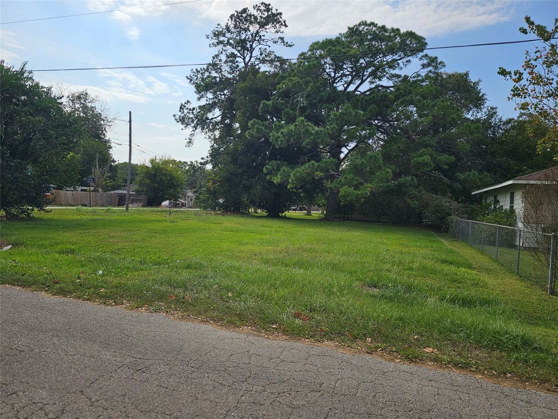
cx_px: 279
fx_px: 371
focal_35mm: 23
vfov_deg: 58.9
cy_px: 210
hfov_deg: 73.9
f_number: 1.7
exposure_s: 1/1258
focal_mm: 6.3
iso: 10
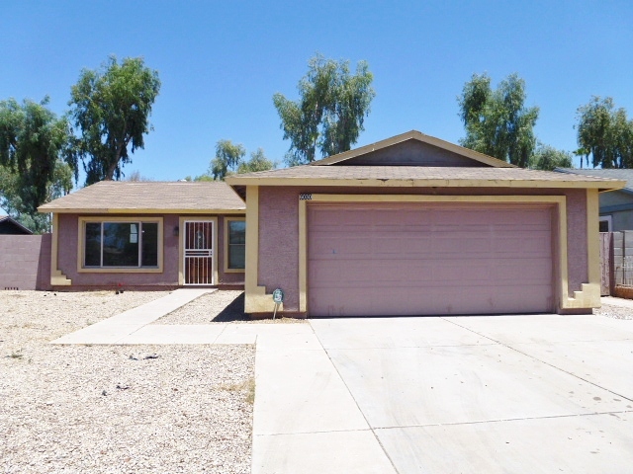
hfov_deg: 71.6
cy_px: 237
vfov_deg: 56.8
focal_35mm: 24
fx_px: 439
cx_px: 316
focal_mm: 4.3
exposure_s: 1/1000
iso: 100
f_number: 4
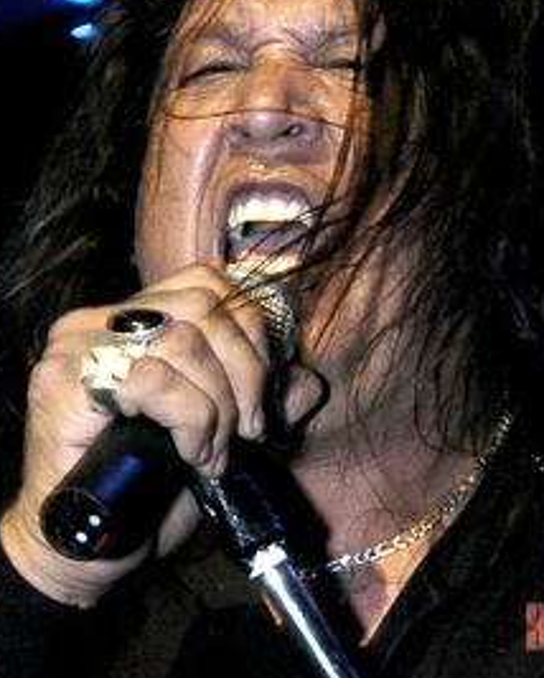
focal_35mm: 53
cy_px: 229
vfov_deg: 35.2
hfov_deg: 28.8
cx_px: 261
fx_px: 1059
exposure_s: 1/60
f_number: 5.6
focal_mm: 25
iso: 800
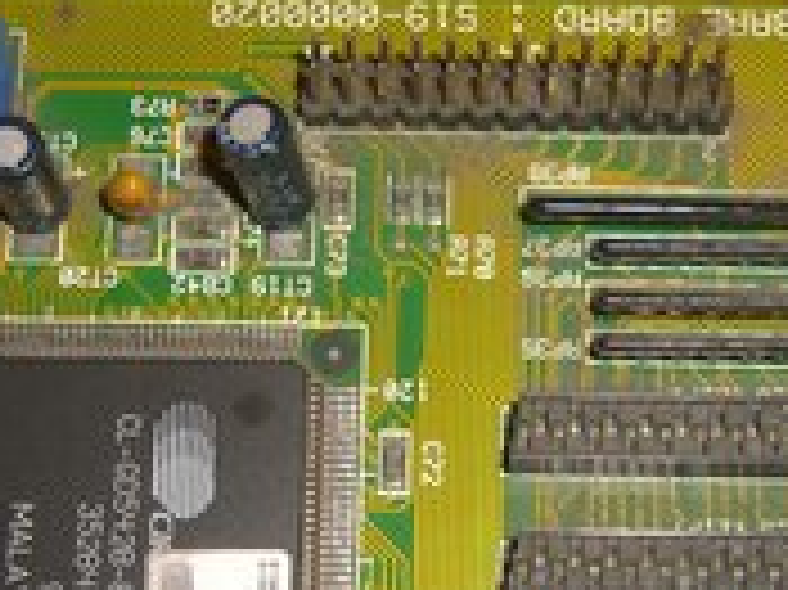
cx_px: 378
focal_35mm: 87
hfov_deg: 22.5
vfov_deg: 16.7
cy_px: 540
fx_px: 1979
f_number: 2.8
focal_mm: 7.9
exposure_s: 1/60
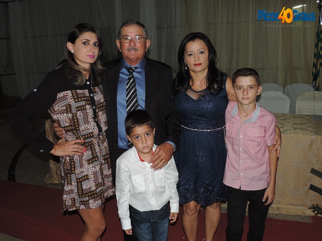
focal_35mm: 33
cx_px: 161
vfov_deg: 42.9
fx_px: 307
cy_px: 120
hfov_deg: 55.4
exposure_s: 1/30
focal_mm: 5.8
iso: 200
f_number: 3.2
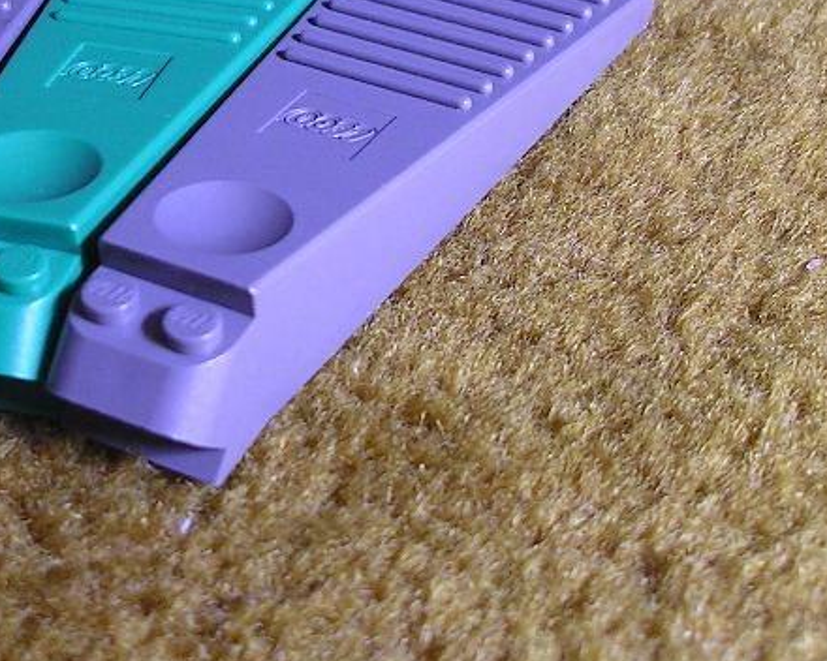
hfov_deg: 22.6
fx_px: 2056
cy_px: 188
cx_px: 231
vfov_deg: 18.2
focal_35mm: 84
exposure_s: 1/39
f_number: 2.8
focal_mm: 7.8
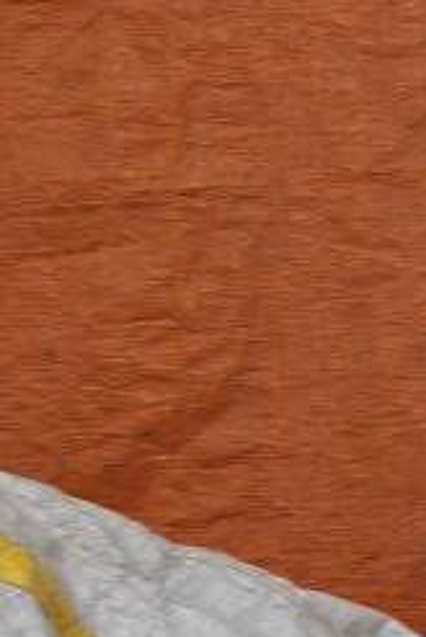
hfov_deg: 12.7
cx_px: 744
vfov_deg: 20.4
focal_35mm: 99
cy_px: 495
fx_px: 1755
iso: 200
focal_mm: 6.18
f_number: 1.65
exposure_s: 1/50.3
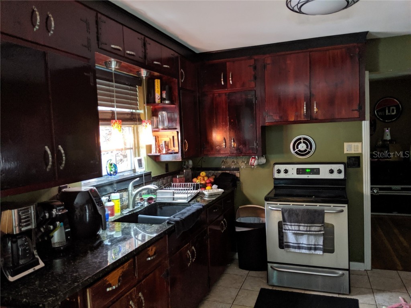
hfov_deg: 65.3
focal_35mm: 27
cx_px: 206
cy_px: 154
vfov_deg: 51.4
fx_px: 321
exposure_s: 1/24
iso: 424
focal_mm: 4.44
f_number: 1.8
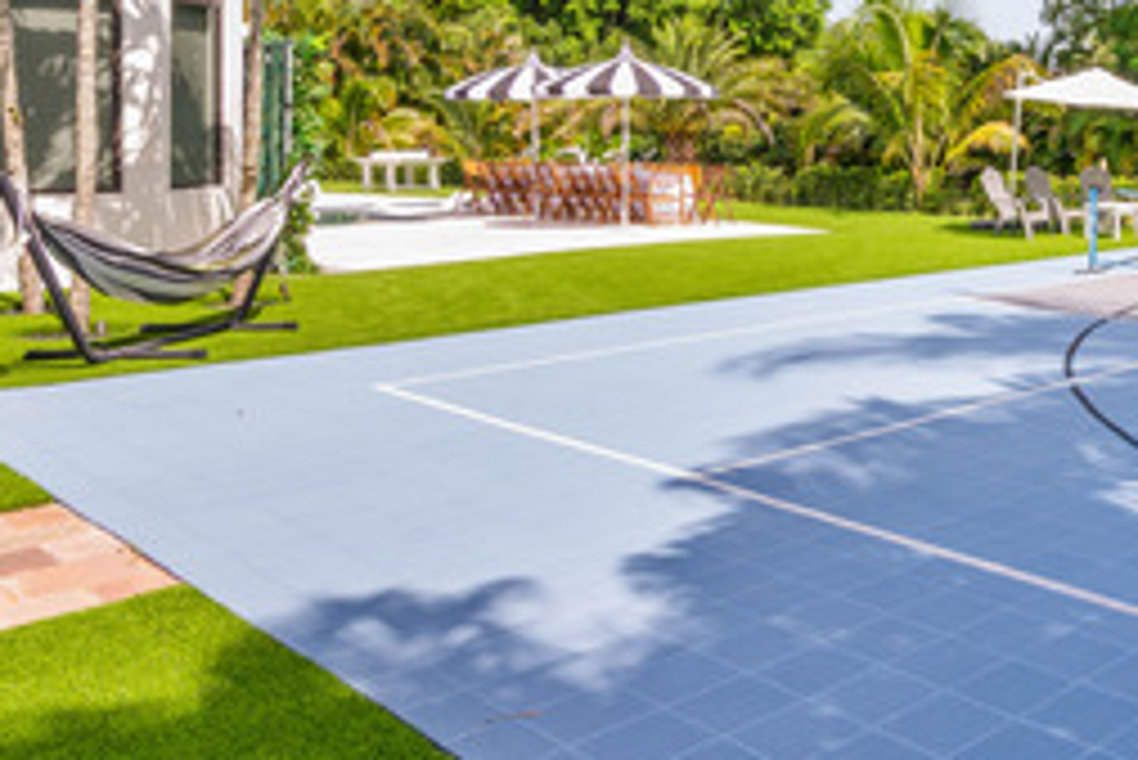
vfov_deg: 33.4
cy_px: 88
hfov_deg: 43.1
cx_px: 1151
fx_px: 1202
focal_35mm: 38
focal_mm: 16
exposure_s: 1/100
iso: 320
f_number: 13
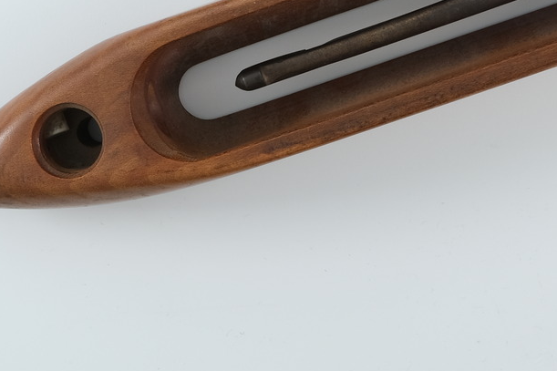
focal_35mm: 131
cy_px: -29
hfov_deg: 15.5
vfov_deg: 10.3
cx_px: 500
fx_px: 2026
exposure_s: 1/4
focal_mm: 26.5
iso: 200
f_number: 11
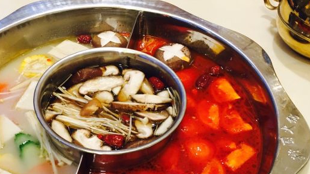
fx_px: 353
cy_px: 138
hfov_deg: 47.2
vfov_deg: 27.2
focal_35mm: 43
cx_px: 128
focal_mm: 4.15
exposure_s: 1/33
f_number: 2.2
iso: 160
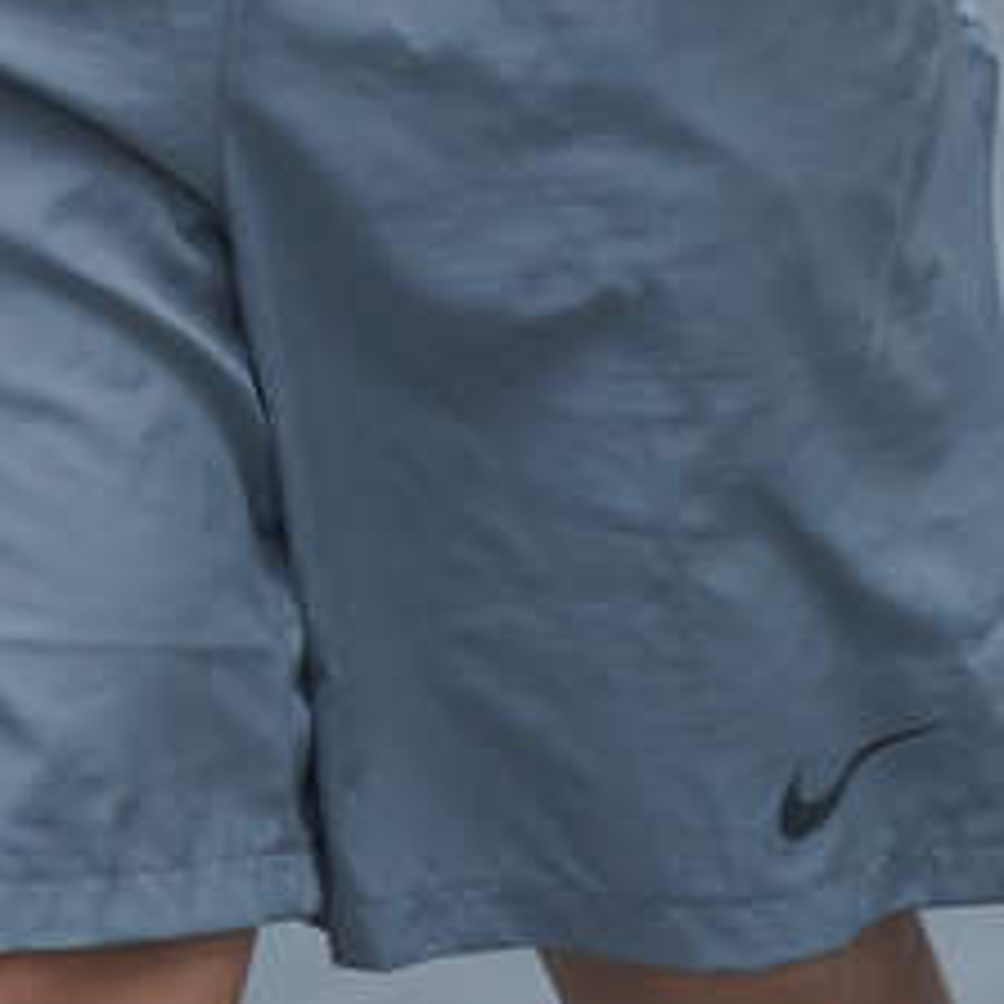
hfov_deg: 1.9
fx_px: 30452
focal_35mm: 928
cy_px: -567
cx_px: -1445
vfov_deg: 1.9
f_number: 3.5
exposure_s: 1/500
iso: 500
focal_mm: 135
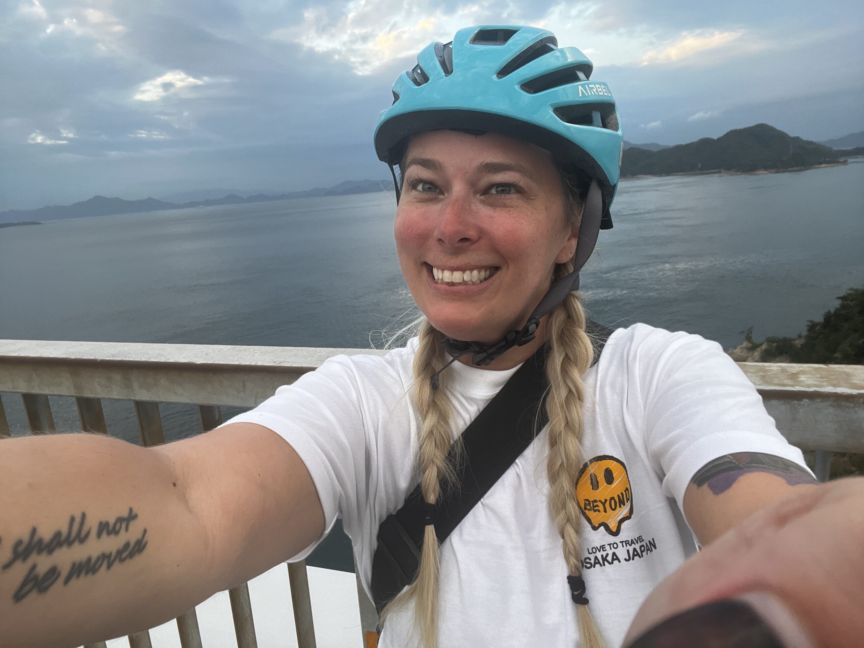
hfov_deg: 73.9
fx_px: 574
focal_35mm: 23
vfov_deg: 58.9
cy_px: 324
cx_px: 432
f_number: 2.2
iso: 64
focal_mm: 2.71
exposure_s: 1/121
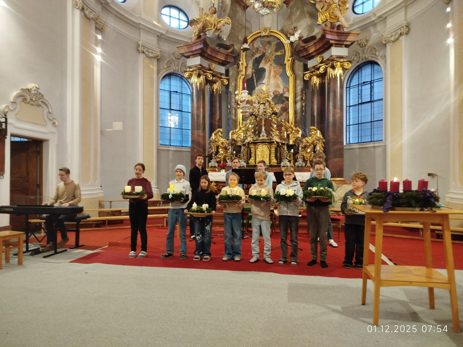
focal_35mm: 24
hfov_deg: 71.6
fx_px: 321
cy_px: 174
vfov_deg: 56.8
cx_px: 232
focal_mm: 5.31
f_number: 1.7
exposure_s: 1/17
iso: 640
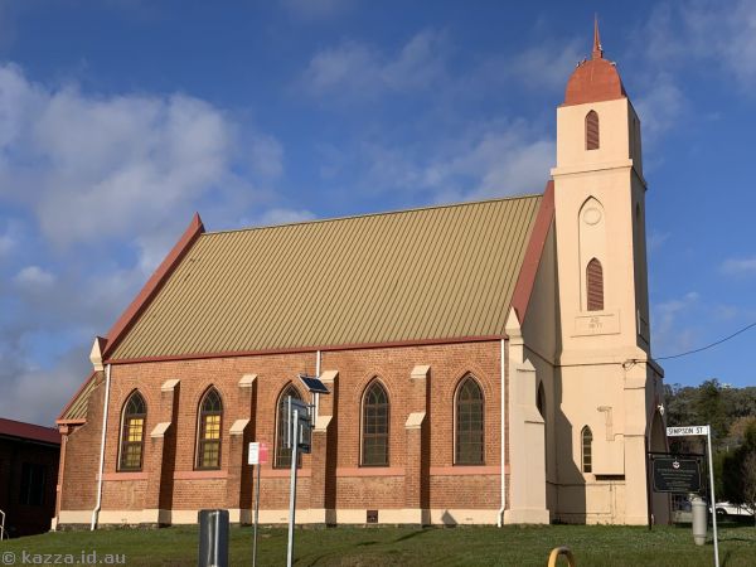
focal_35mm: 52
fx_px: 1136
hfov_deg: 36.8
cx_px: 378
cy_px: 284
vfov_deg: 28.0
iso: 16
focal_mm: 6
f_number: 2.4
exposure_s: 1/1453
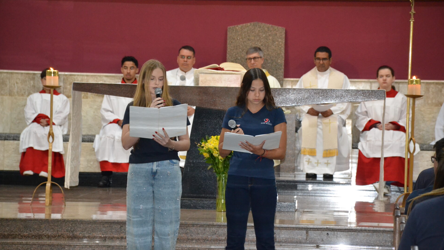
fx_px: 2602
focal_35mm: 221
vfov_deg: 5.5
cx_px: 221
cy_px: 143
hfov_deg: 9.8
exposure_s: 1/60
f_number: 5.6
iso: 3200
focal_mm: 140
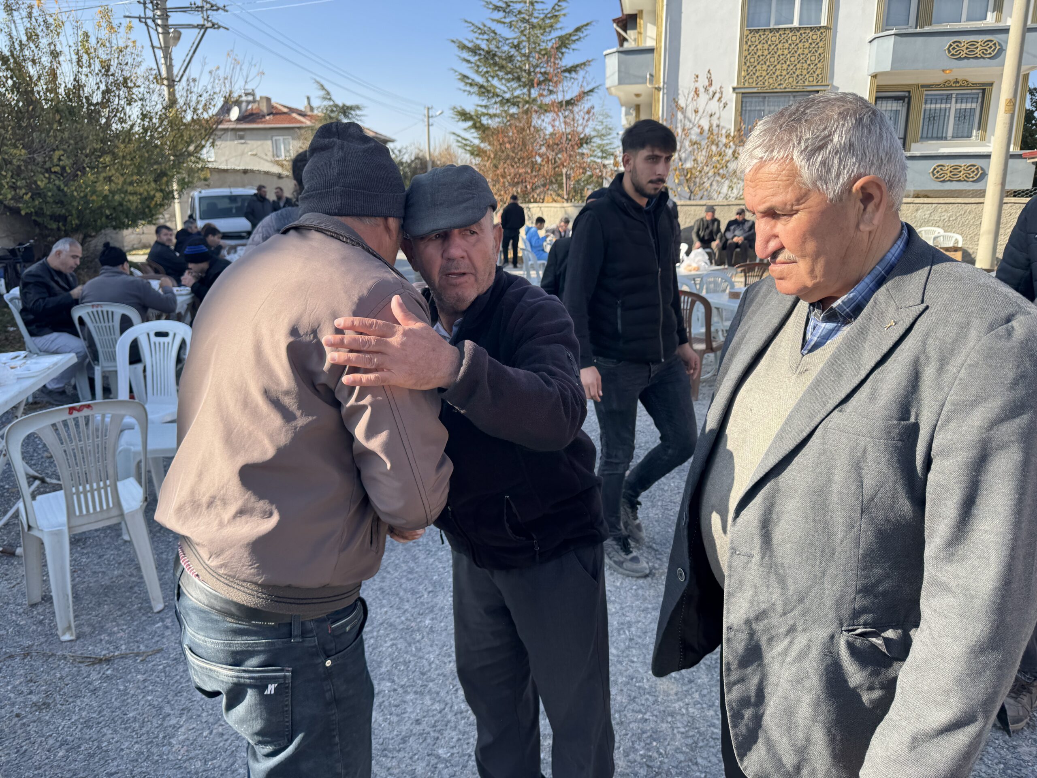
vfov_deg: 56.8
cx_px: 518
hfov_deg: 71.6
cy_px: 389
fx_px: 719
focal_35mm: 24
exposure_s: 1/1010
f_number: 1.78
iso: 80
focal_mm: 6.76
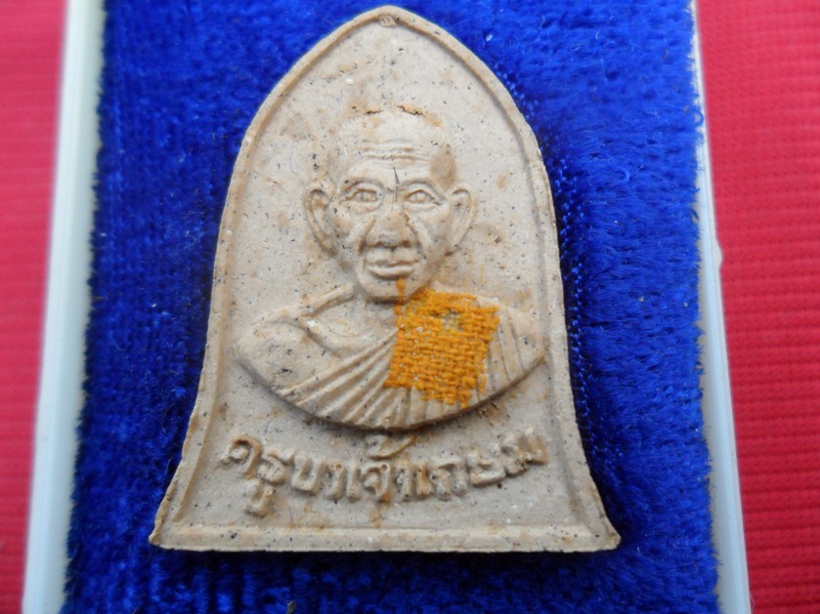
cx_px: 410
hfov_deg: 65.3
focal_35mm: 27
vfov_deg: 51.3
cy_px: 307
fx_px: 639
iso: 100
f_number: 3.5
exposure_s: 1/60
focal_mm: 4.9
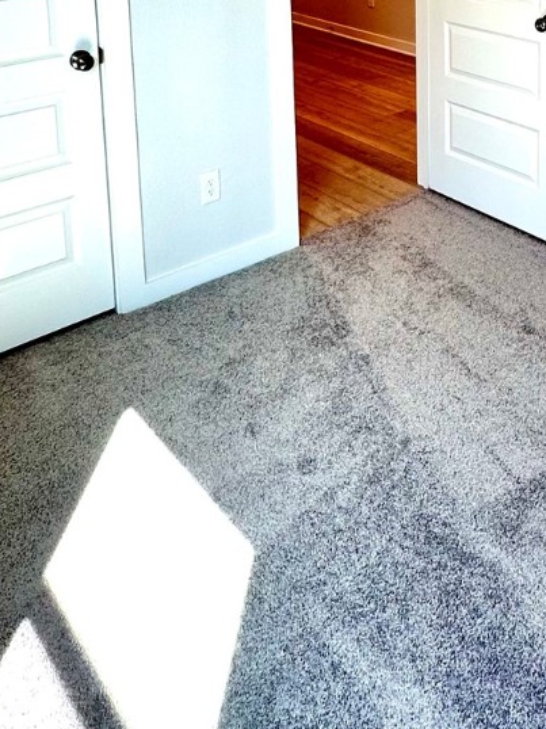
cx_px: 438
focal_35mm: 40
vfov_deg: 39.9
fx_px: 842
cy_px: -33
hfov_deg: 34.8
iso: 64
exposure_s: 1/99
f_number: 2.2
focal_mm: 2.22
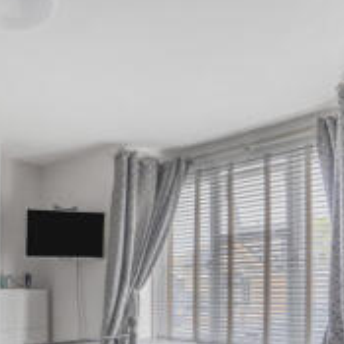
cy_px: 282
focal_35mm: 37
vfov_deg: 42.6
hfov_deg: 42.2
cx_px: 51
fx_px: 416
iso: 160
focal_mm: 16
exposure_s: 1/13
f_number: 9
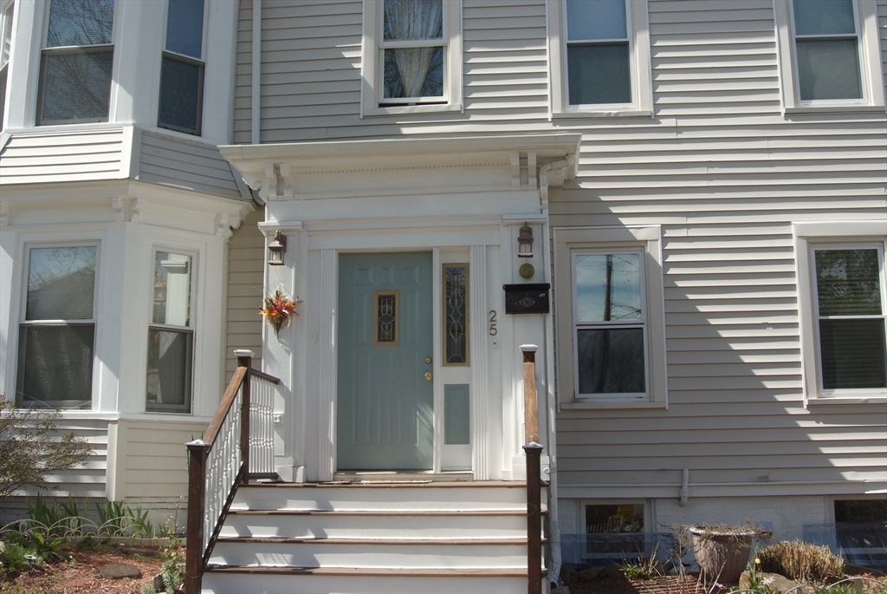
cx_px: 444
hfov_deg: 53.1
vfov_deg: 37.0
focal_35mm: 36
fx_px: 888
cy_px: 297
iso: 250
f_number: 11
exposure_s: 1/125
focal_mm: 24
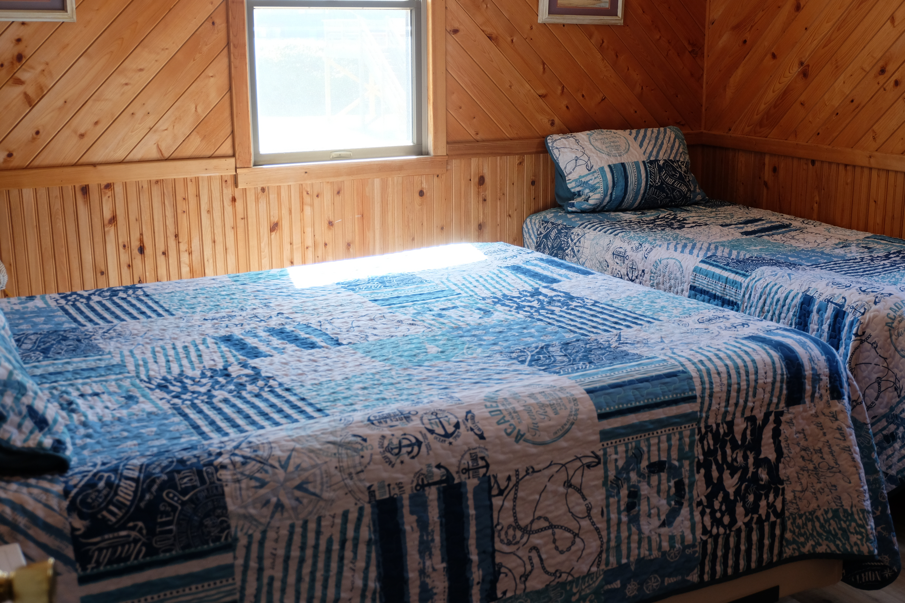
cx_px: 452
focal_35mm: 42
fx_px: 1056
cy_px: 302
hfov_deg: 46.4
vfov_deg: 31.9
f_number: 4.5
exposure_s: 1/50
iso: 400
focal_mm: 28.2
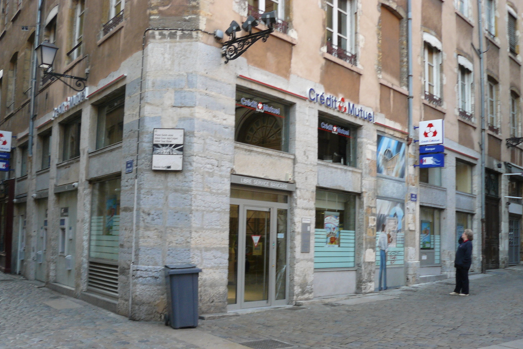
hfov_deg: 50.7
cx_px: 261
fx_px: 552
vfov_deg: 35.0
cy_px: 198
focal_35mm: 38
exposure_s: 1/50
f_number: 2.8
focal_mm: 6
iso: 100
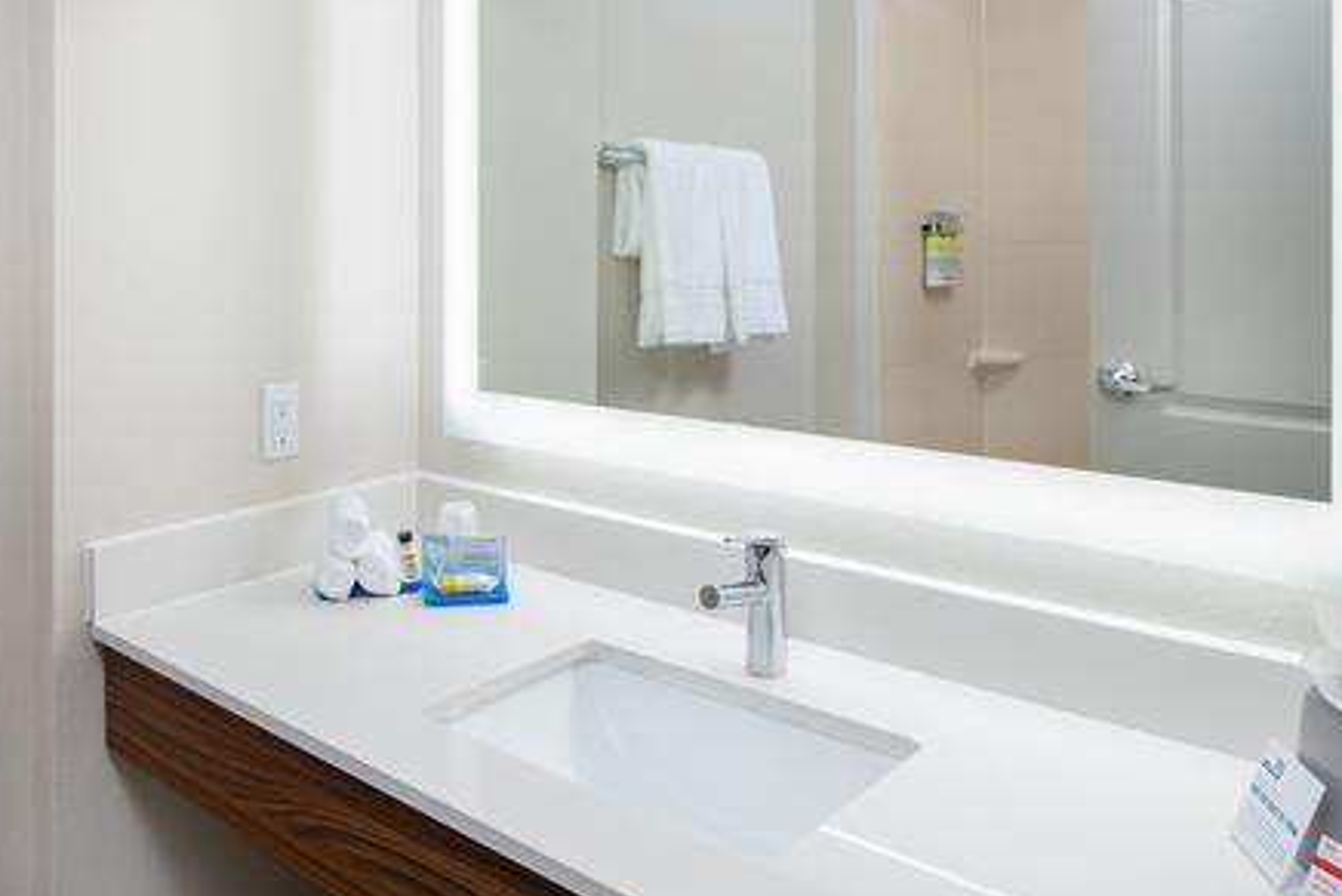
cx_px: 512
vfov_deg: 48.0
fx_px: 1007
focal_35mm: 27
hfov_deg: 66.5
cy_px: 433
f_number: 11
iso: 200
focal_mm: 19
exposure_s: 1/15
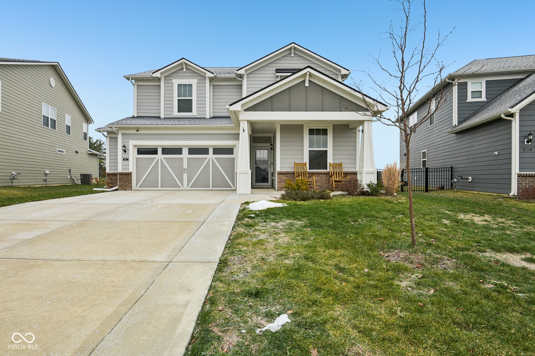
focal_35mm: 17
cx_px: 268
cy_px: 178
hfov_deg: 93.3
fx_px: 252
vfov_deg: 70.3
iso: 100
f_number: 8
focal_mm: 17
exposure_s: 1/40
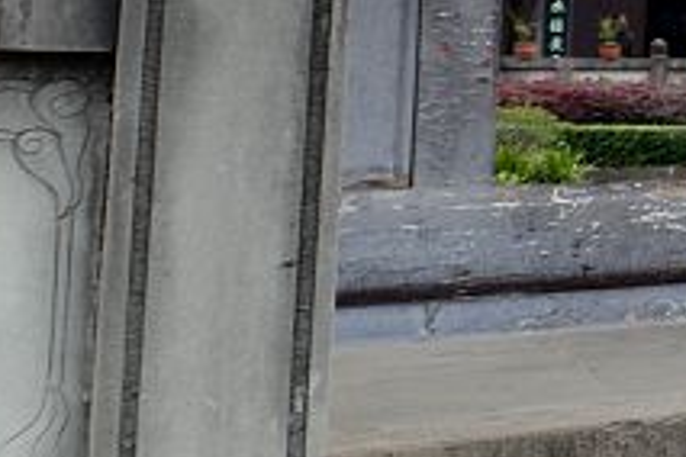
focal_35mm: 90
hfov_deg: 13.5
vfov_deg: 14.8
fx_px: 1715
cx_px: 1784
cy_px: -56
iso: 100
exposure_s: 1/160
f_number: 6.3
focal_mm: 16
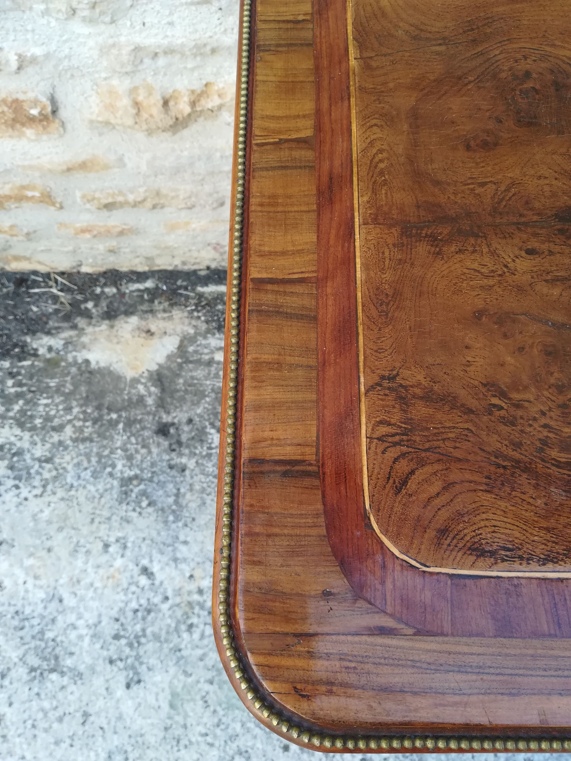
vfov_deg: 67.3
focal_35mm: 26
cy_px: 380
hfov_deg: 53.1
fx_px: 572
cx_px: 286
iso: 100
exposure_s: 1/100
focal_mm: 3.83
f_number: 2.2
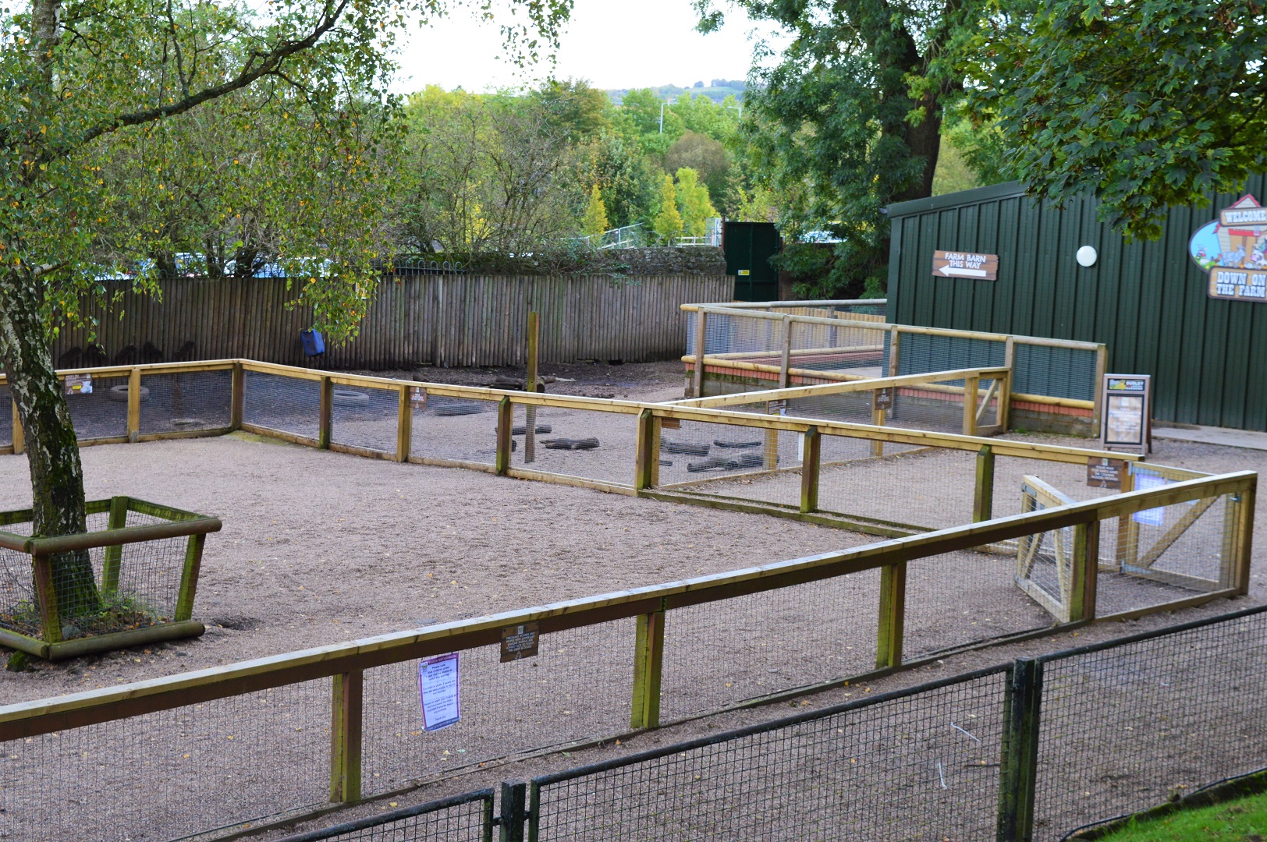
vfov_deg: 21.5
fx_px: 2215
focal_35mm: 63
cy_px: 421
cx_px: 634
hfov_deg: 31.9
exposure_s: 1/100
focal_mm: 42
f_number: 9
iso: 400
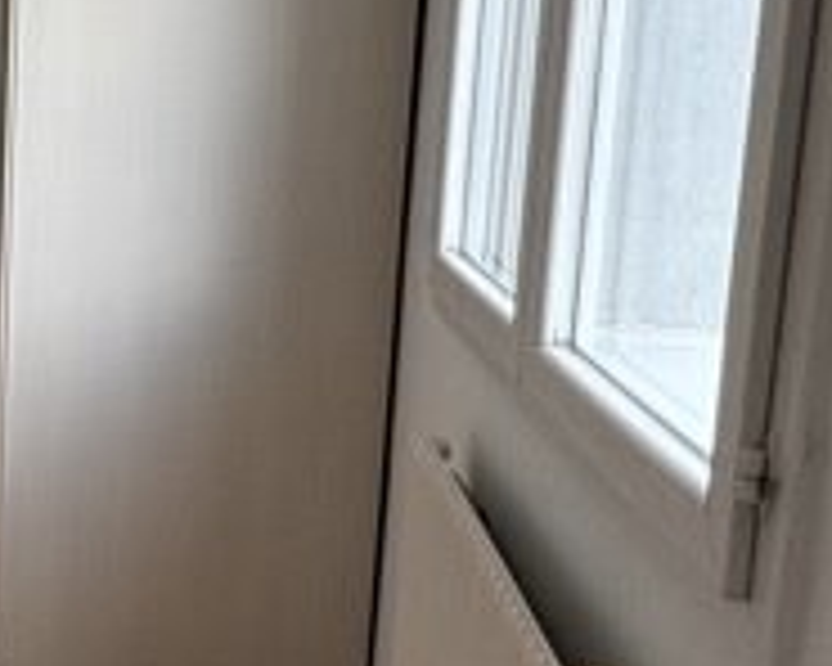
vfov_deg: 25.7
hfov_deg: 23.7
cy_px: 234
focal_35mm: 59
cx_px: -490
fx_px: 1453
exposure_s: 1/99
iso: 125
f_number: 2.2
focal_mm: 2.22
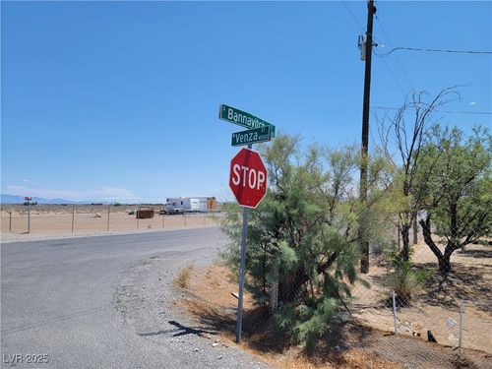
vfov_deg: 56.8
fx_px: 341
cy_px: 184
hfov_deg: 71.6
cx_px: 246
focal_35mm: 24
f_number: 1.8
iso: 16
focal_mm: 6.7
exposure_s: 1/1186
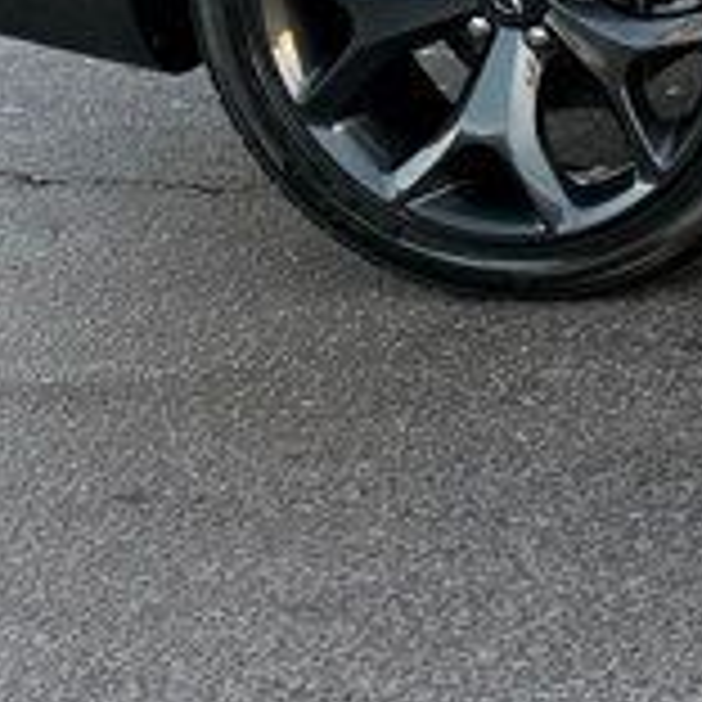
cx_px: 1922
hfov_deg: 10.1
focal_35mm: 139
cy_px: -117
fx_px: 3189
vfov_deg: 12.3
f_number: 1.78
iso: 200
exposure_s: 1/207
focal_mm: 6.76
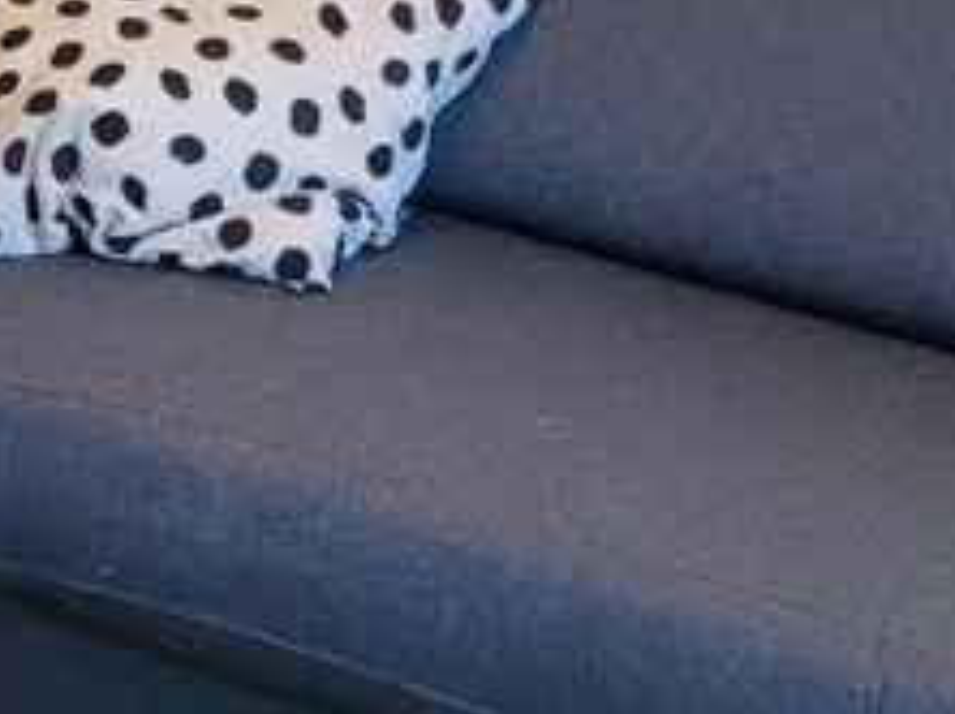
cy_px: -727
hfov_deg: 14.7
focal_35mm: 120
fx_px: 3307
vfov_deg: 11.1
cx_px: -667
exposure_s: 1/100
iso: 250
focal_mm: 5.4
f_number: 1.8
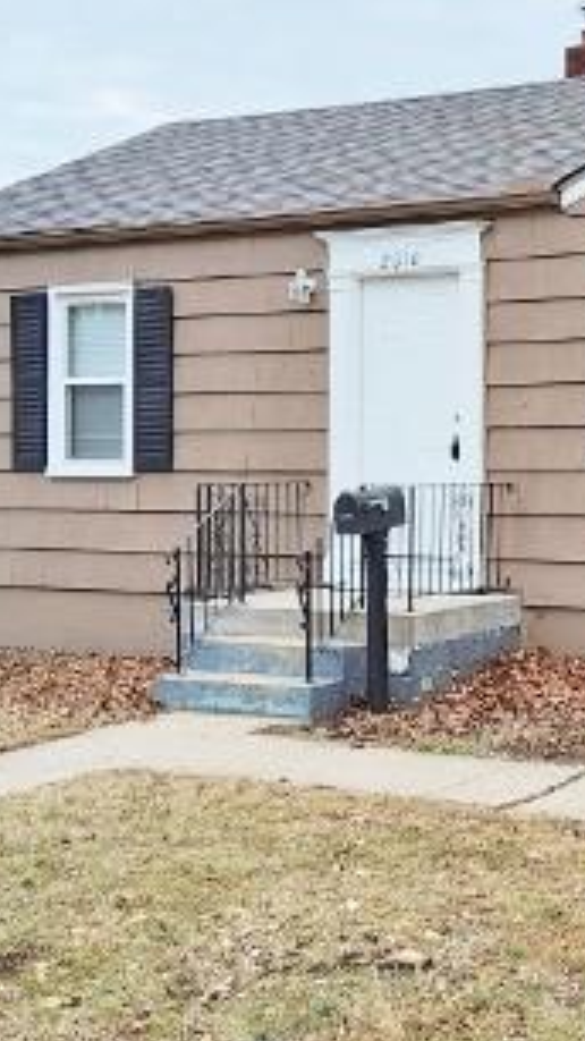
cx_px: 636
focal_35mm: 57
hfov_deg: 20.2
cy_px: 456
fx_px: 1573
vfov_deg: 36.6
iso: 40
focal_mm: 3.08
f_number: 2
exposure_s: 1/120
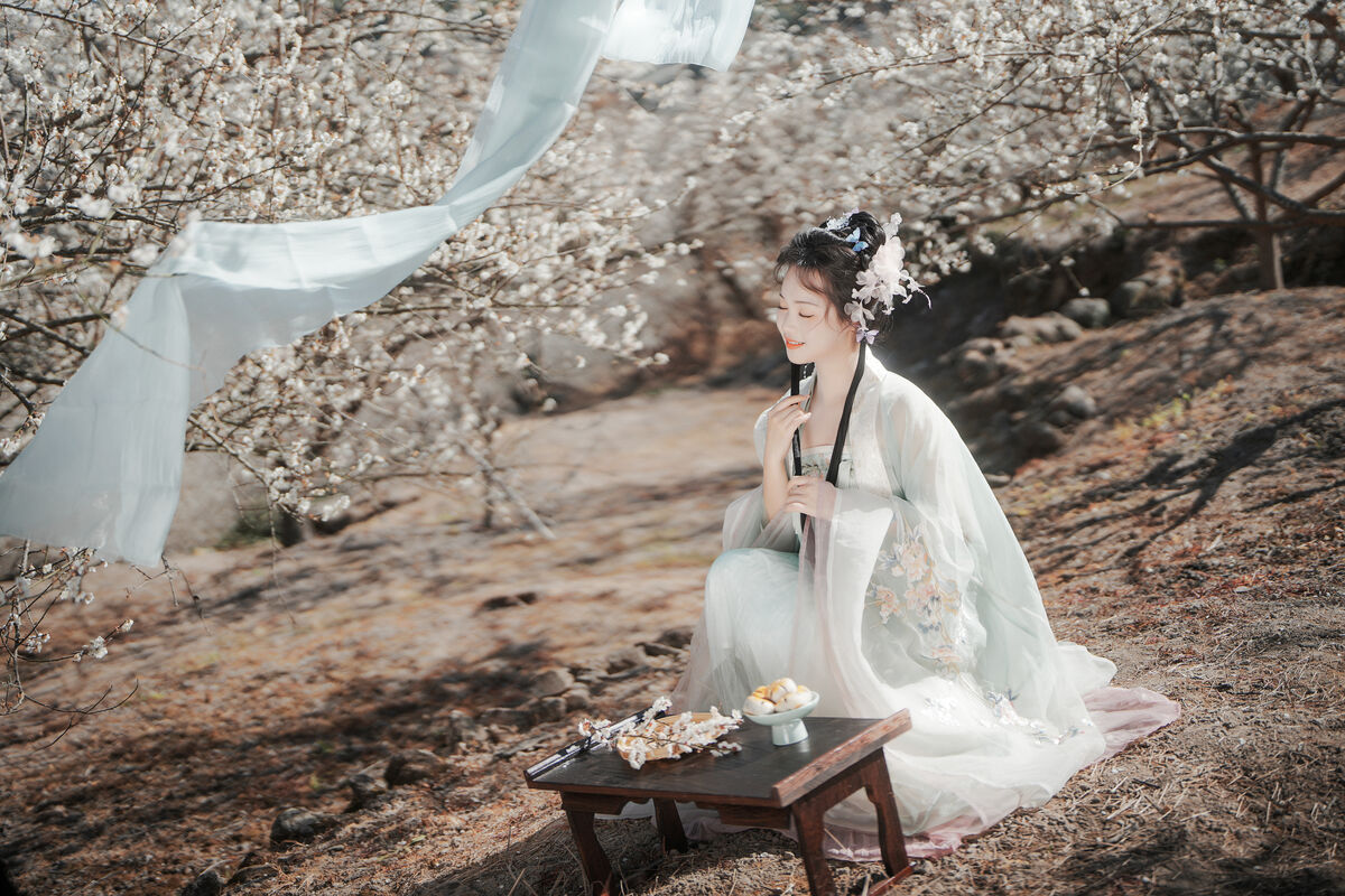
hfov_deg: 39.6
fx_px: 1868
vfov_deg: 27.0
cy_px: 448
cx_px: 672
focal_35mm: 50
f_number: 1.2
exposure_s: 1/8000
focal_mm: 50
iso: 100
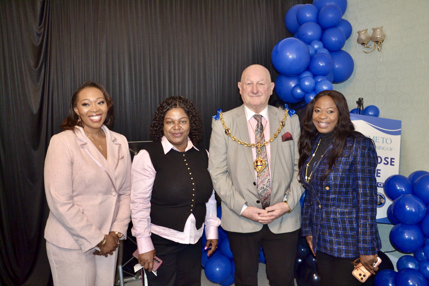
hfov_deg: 59.5
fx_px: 375
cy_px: 143
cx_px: 214
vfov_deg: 41.7
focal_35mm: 32
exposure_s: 1/30
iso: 800
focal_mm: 21
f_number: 3.8
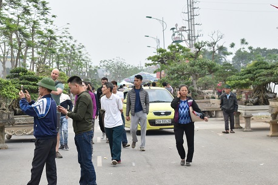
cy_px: 97
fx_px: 718
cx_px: 73
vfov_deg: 14.7
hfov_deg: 21.7
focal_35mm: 93
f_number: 5.6
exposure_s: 1/250
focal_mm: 38
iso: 450
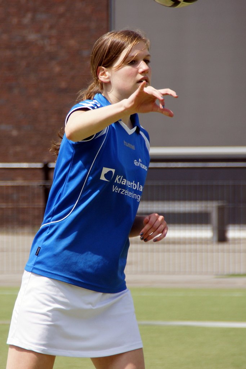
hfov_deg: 5.1
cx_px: 123
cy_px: 184
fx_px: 2766
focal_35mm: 270
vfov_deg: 7.6
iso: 250
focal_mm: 180
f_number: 6.3
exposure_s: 1/1000
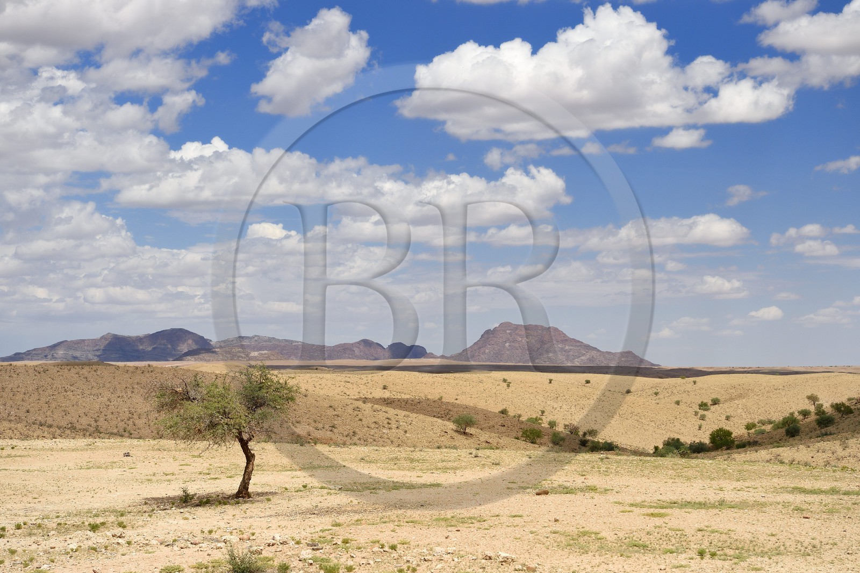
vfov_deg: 19.4
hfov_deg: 28.8
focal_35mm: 70
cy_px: 286
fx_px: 1672
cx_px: 430
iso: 400
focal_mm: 70
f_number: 7.1
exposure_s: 1/3200
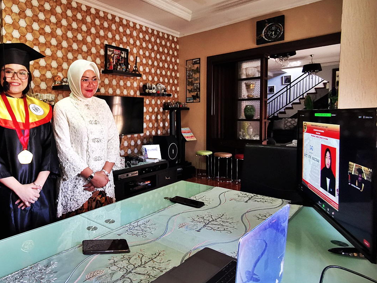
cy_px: 129
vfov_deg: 56.7
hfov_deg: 67.5
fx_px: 261
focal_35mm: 24
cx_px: 99
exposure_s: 1/33.3
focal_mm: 2.35
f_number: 2.2
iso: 500
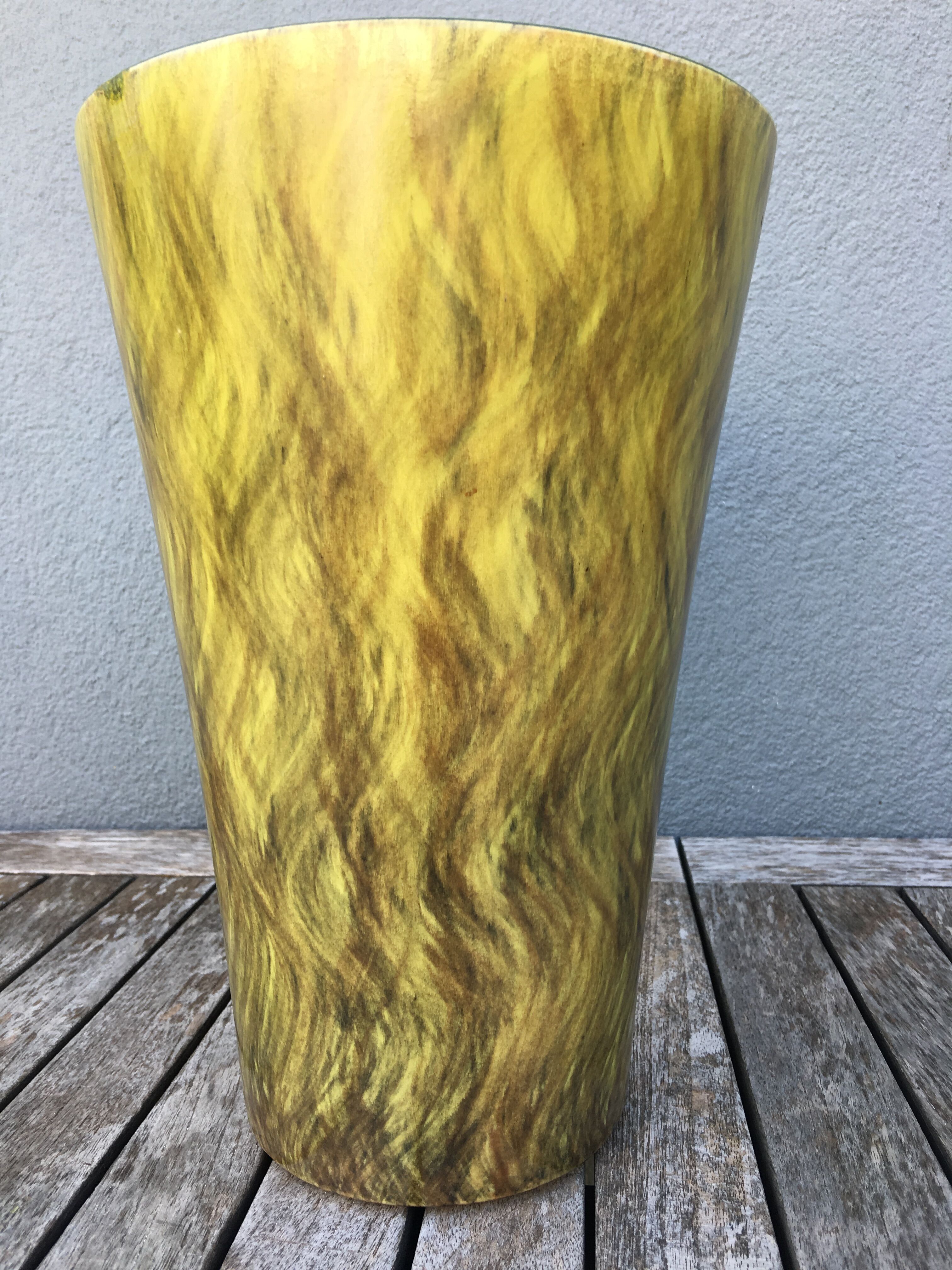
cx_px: 476
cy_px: 635
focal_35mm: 29
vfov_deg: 61.7
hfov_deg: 48.2
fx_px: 1063
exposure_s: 1/101
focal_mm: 4.15
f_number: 2.2
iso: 25
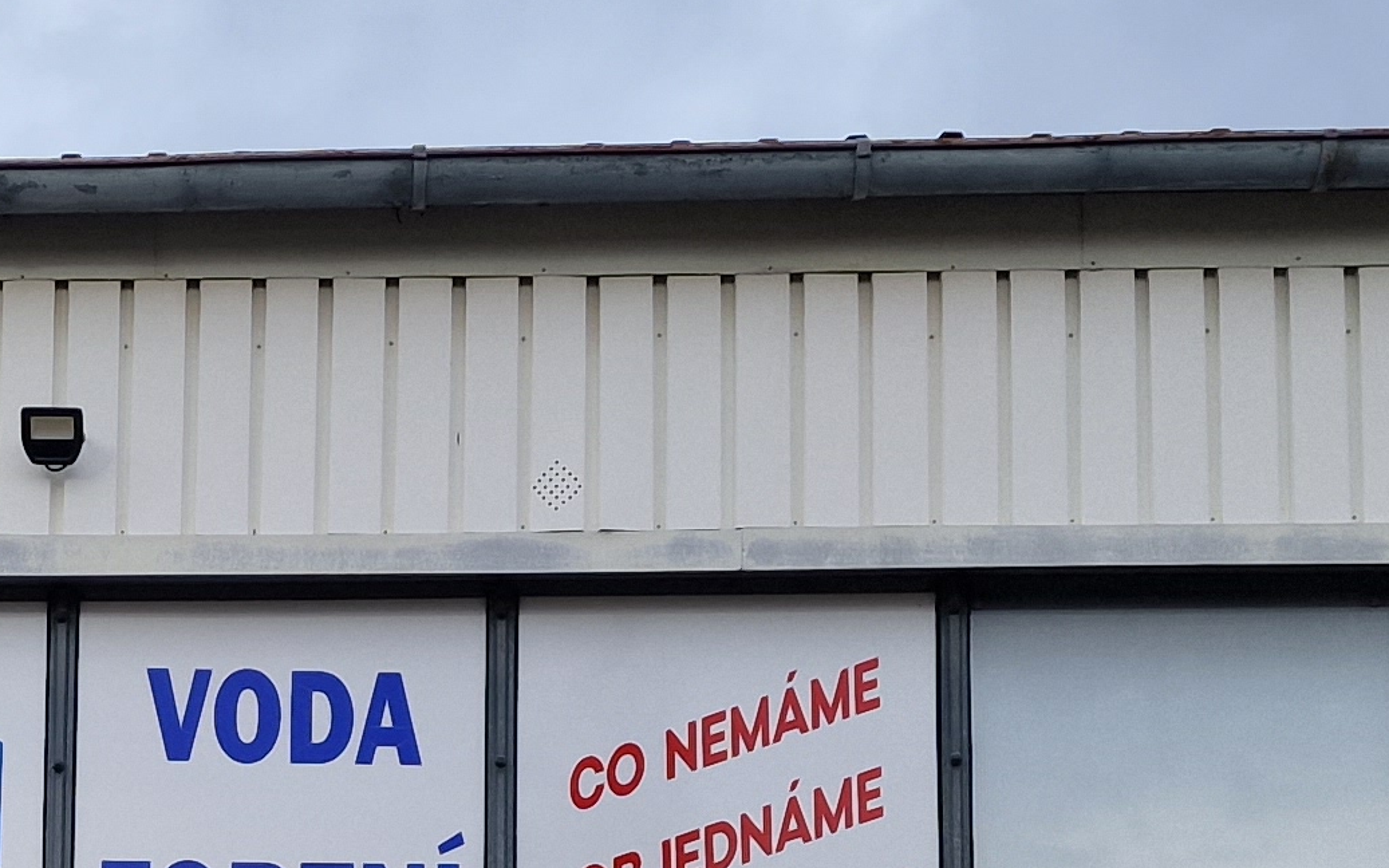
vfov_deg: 13.2
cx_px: 46
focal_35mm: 94
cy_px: 1295
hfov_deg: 21.4
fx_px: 3558
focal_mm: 6.4
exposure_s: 1/417
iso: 50
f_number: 1.8
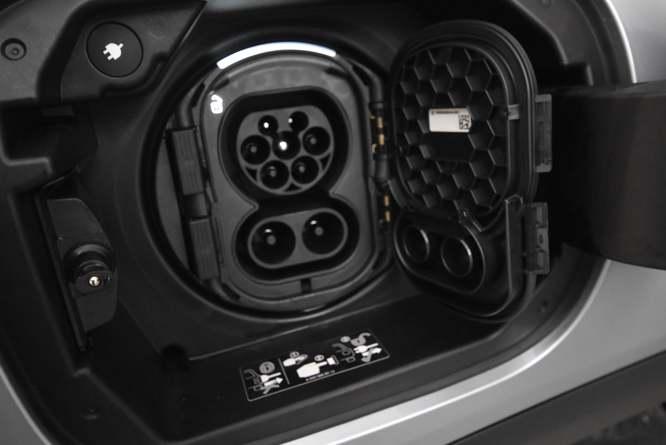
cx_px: 333
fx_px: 555
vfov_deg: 43.7
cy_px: 222
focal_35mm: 30
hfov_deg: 61.9
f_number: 5.6
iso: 5000
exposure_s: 1/60
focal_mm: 20
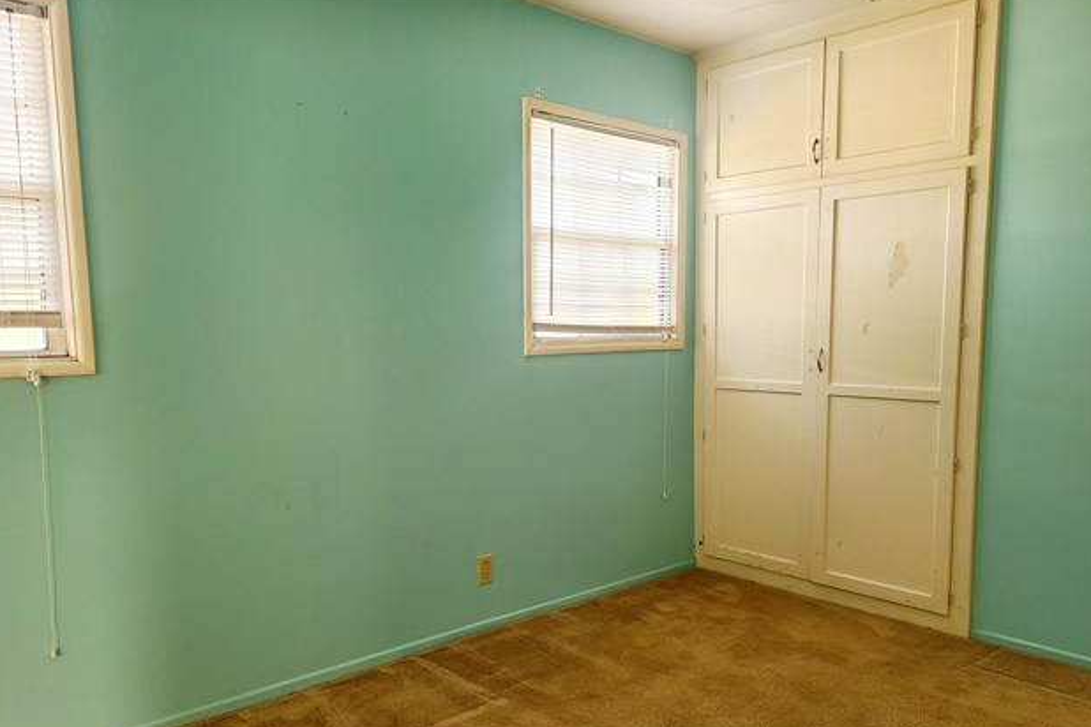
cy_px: 411
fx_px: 848
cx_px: 547
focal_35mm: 28
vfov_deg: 46.3
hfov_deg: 65.5
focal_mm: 5.4
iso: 100
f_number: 1.8
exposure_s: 1/59
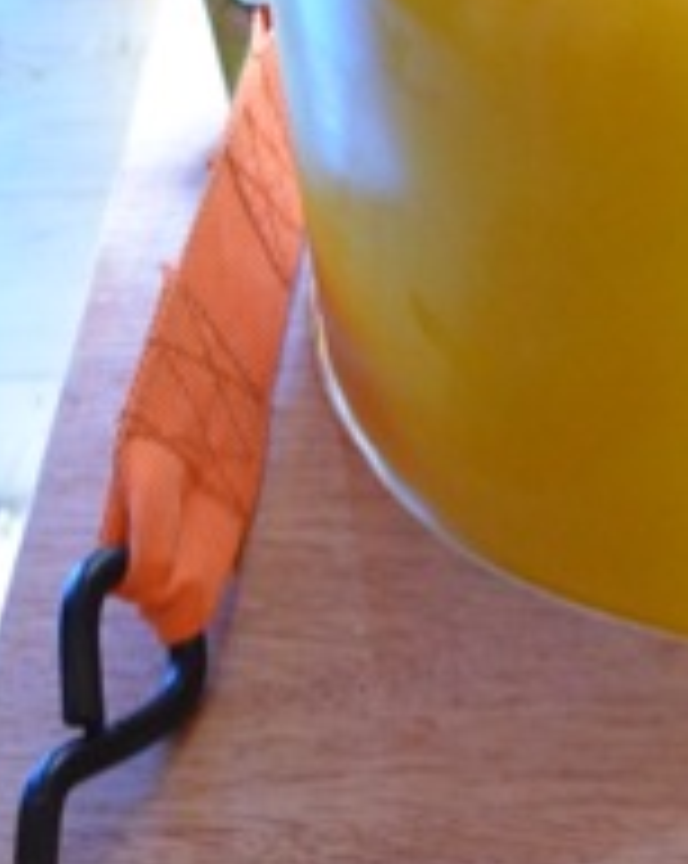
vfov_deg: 21.6
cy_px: 632
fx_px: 2245
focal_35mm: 88
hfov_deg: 16.9
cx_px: 764
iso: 6400
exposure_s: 1/50
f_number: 3.8
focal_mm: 20
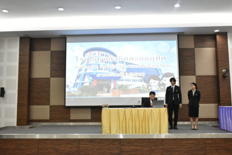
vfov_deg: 36.9
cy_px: 78
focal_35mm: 36
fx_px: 232
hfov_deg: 53.1
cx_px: 116
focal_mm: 24
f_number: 6.3
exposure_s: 1/125
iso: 5000
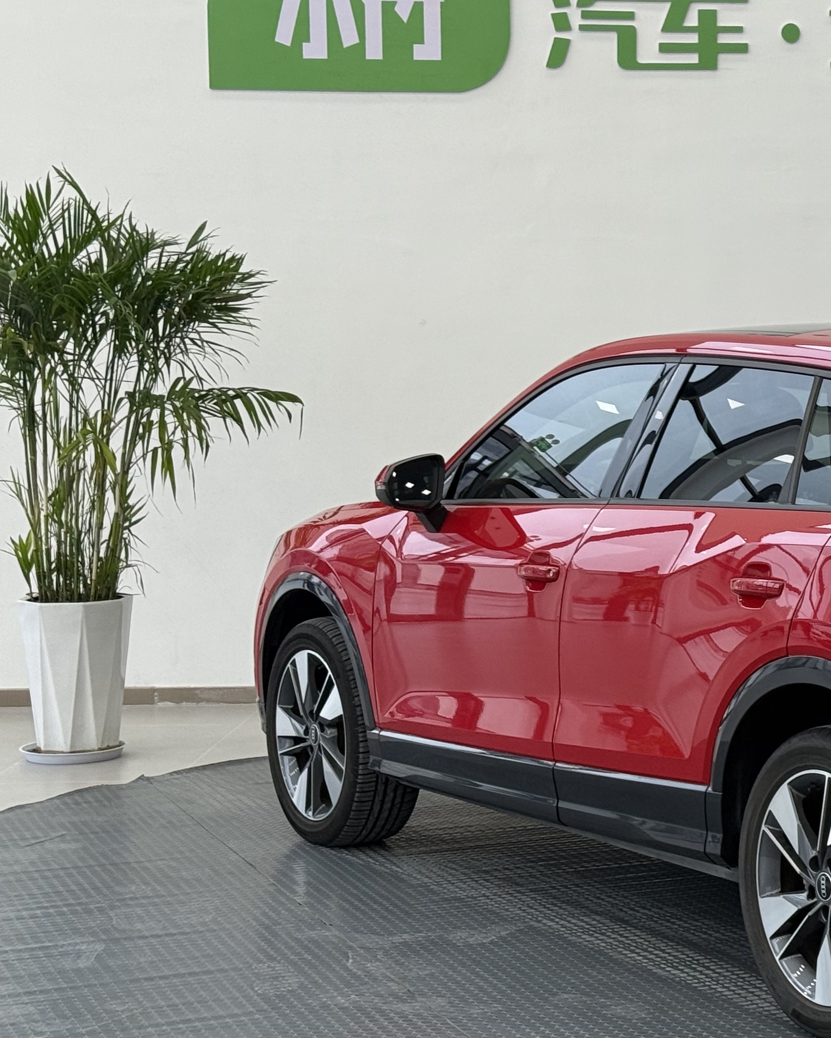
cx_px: 850
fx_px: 2674
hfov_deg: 17.2
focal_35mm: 87
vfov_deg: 22.0
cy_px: 487
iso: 100
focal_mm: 6.76
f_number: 1.78
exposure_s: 1/104
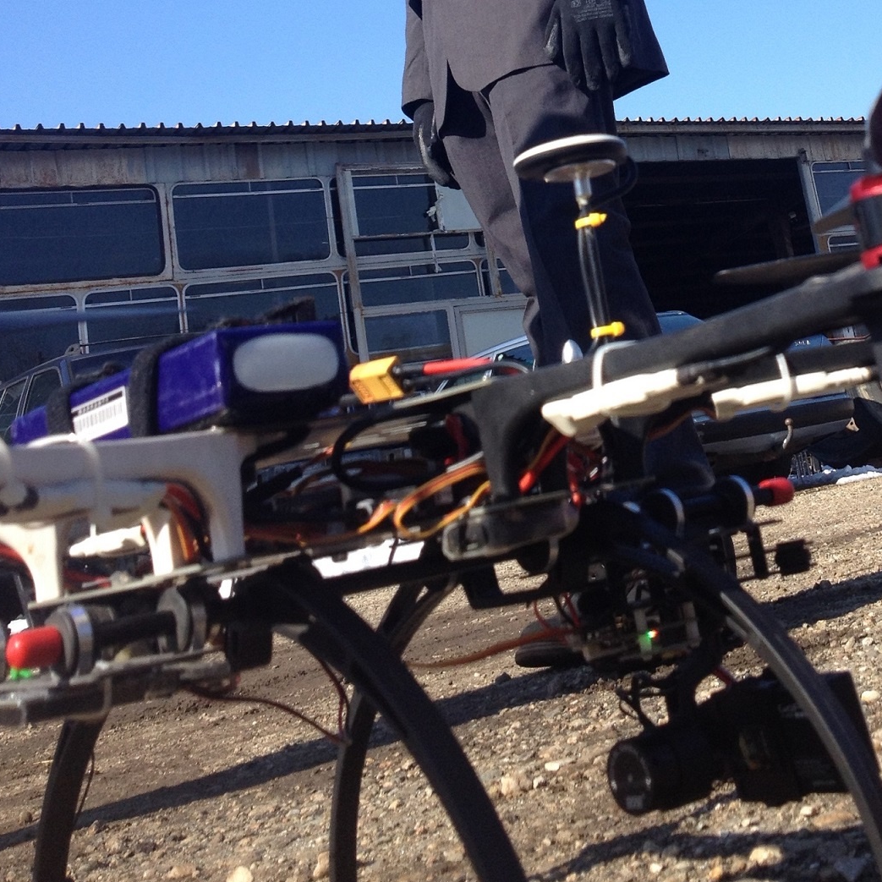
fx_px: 1787
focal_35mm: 62
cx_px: 626
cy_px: 31
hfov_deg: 27.5
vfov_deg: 26.5
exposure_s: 1/1200
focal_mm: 4.28
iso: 50
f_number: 2.4
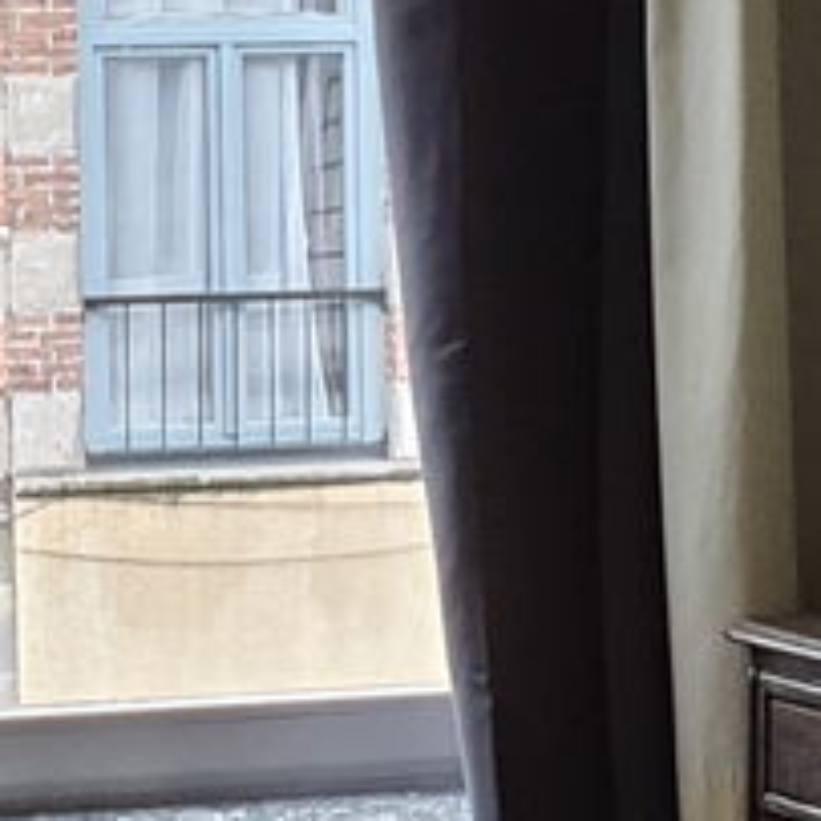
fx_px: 4857
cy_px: 174
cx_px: 53
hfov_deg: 9.6
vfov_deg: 9.6
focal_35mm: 181
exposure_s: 1/37
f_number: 2.4
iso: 200
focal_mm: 4.3
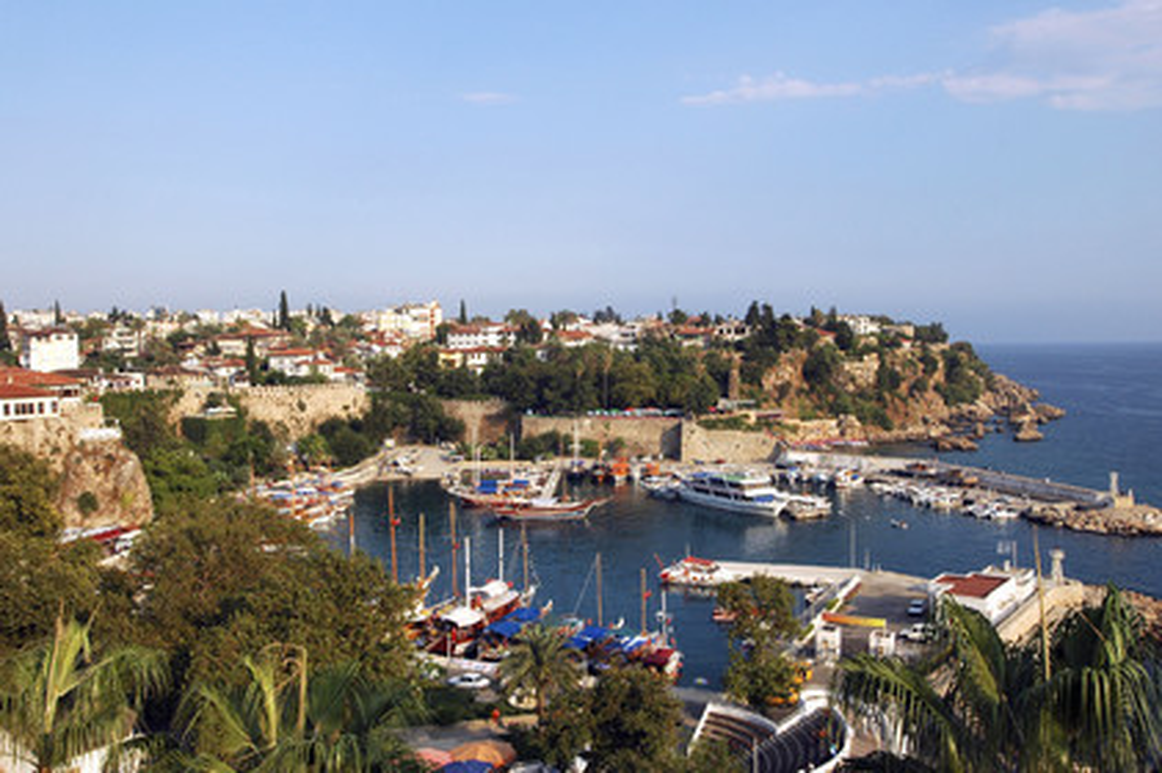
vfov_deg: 39.9
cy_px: 386
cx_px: 581
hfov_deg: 57.3
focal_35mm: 33
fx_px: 1064
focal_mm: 22
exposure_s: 1/320
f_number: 9
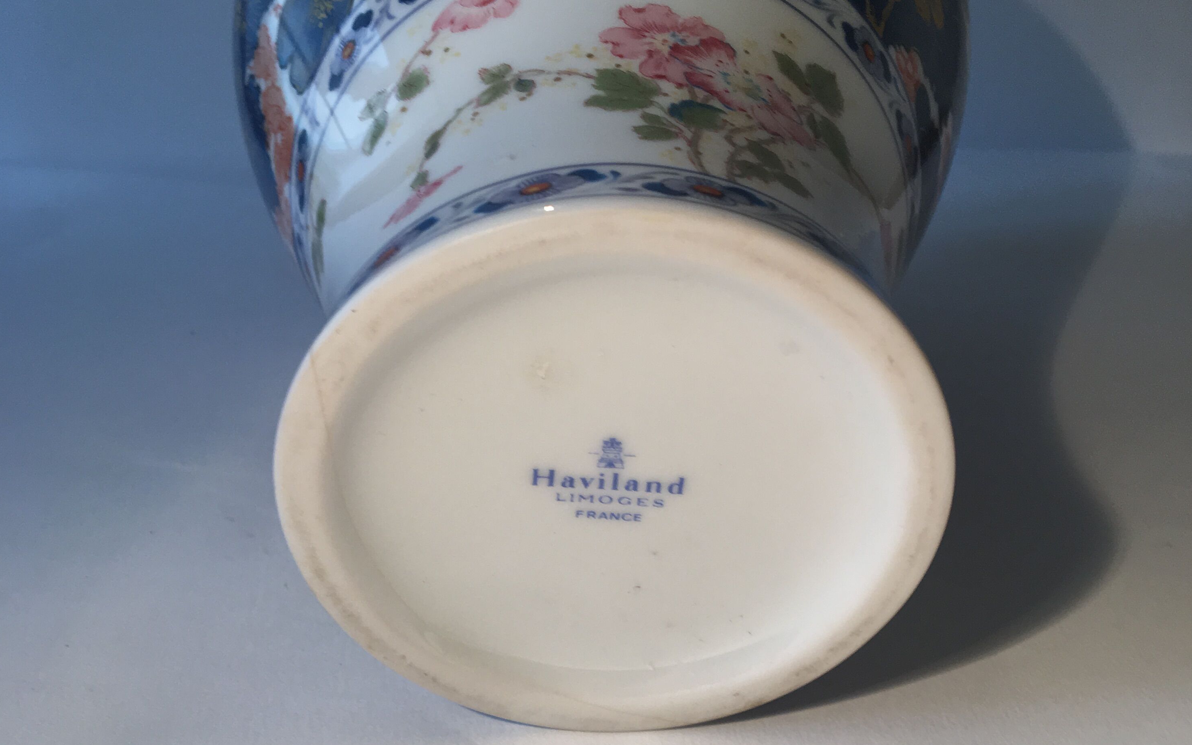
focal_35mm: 42
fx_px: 1364
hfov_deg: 47.2
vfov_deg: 30.2
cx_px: 587
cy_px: 523
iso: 40
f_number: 2.2
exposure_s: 1/100
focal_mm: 4.15
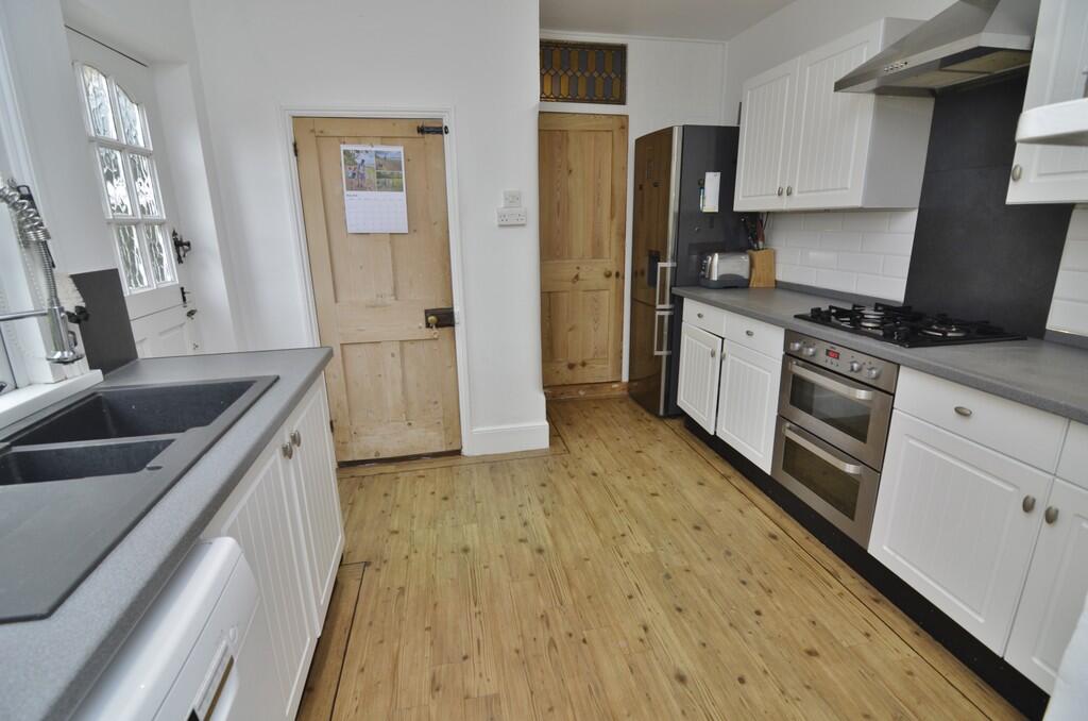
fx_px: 498
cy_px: 360
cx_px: 544
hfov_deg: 95.1
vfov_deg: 71.8
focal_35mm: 16
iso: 400
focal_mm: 11
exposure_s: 1/60
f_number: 5.6
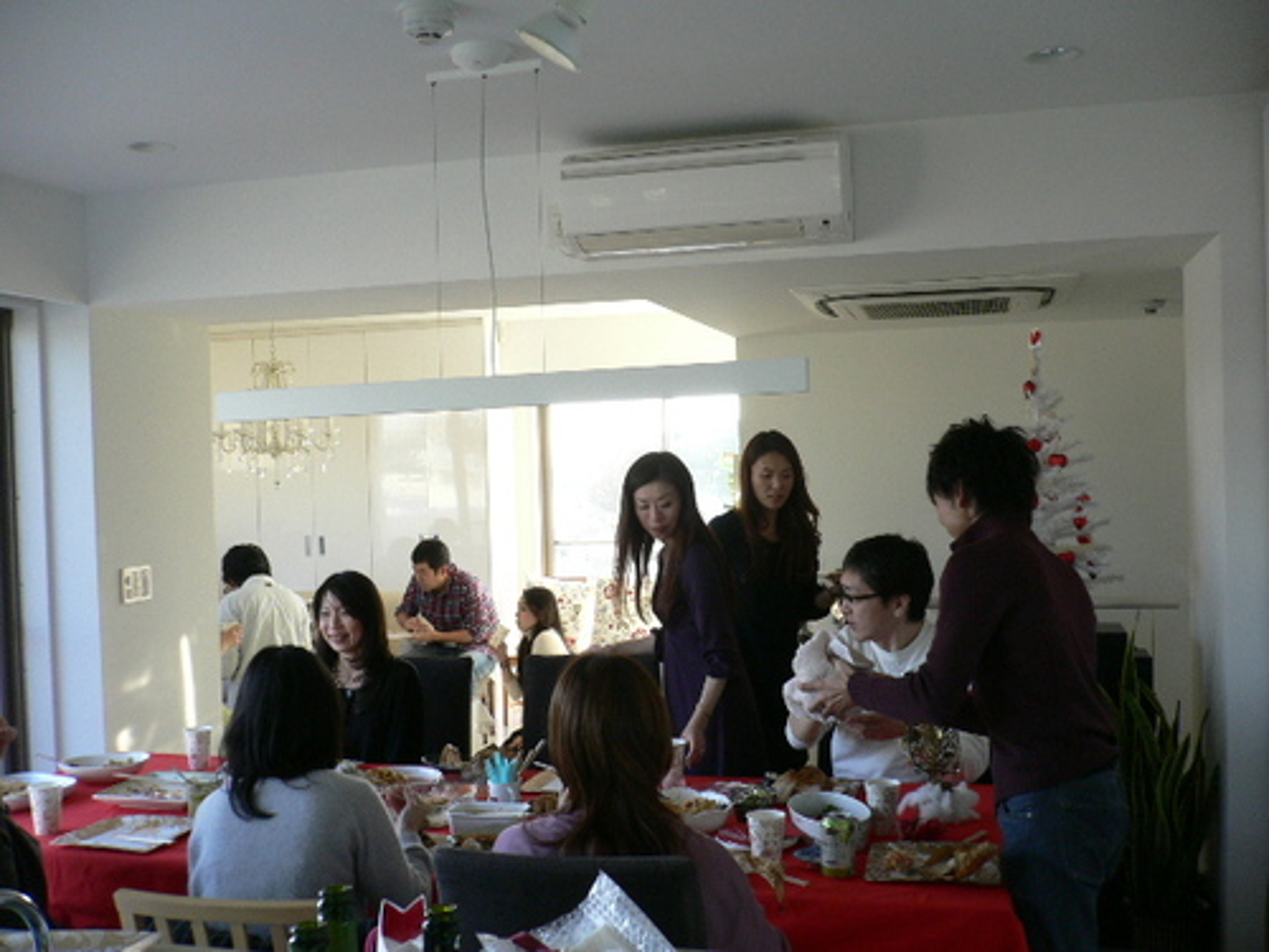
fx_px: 1283
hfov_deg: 52.6
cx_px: 634
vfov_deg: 40.7
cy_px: 476
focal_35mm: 35
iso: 100
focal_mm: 5.8
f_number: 2.8
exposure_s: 1/40
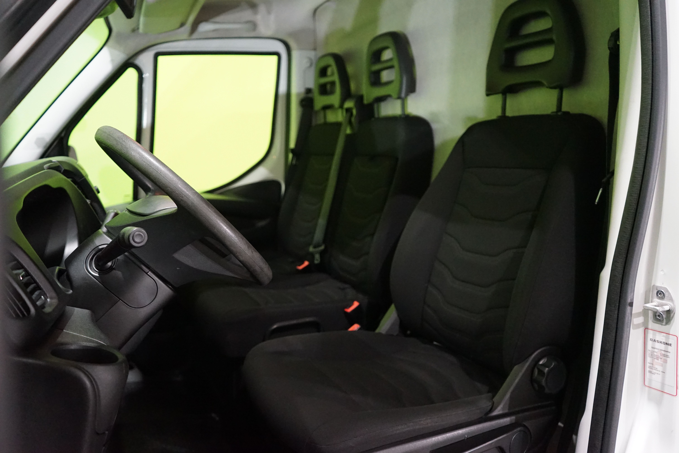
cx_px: 340
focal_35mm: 29
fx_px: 547
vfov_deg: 45.0
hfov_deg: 63.7
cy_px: 226
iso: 6400
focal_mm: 29
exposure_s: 1/125
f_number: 3.5
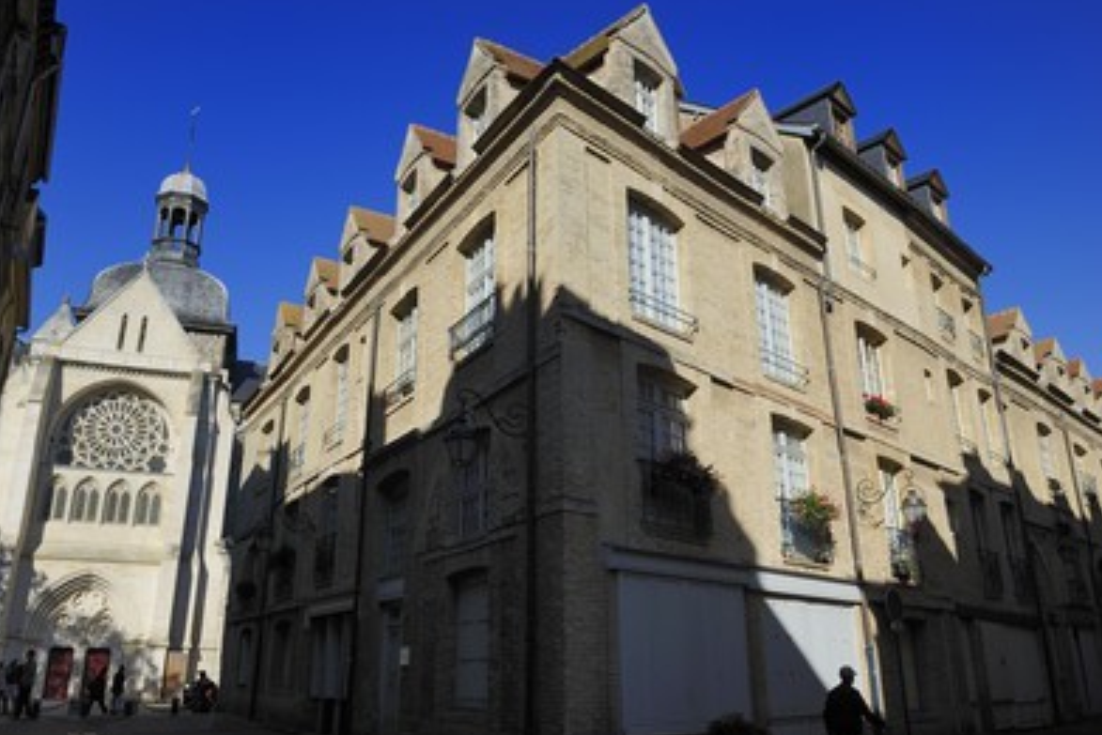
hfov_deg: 63.6
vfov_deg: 45.0
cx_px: 524
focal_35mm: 29
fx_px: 888
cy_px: 360
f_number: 13
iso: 200
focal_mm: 27
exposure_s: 1/200
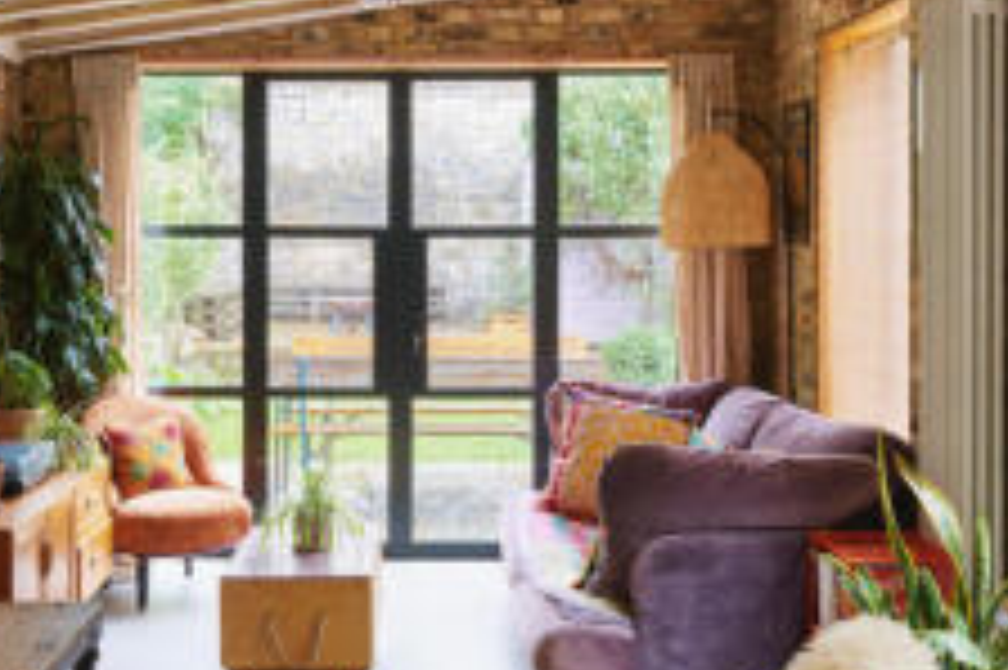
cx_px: 389
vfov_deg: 26.3
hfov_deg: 38.7
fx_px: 1427
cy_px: 223
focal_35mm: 51
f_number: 8
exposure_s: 1/3
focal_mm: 24
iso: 100
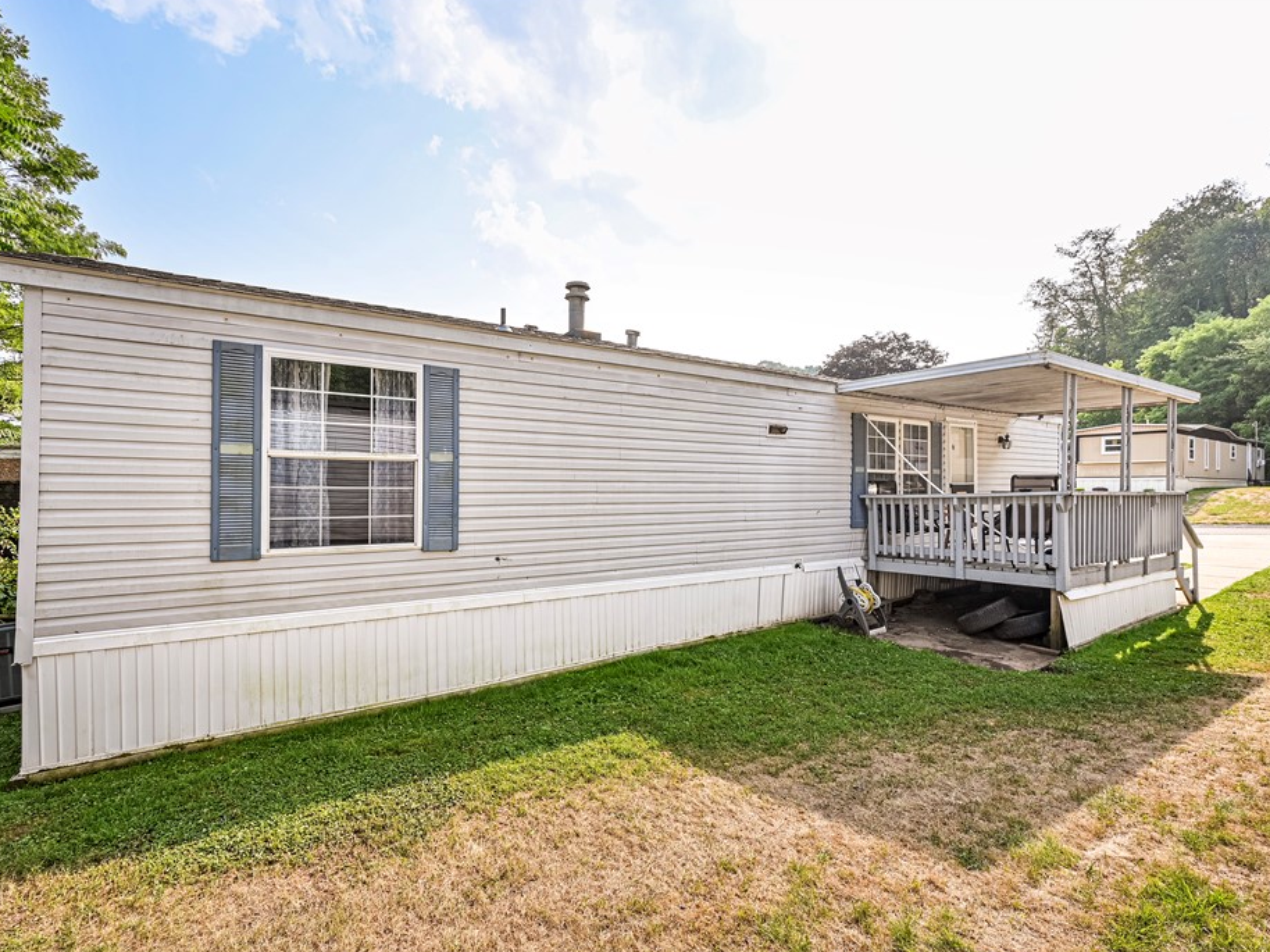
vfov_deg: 78.1
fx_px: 587
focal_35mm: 16
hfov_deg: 94.5
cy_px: 493
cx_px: 609
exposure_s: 1/100
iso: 100
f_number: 8
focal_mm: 14
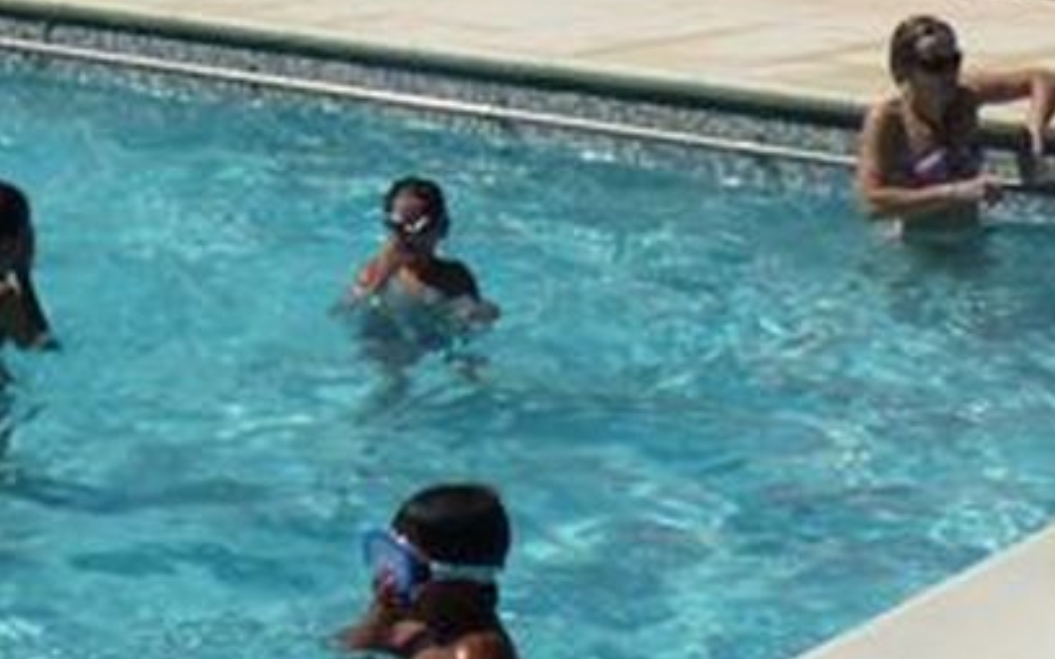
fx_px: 2904
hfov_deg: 19.5
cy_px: -295
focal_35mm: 101
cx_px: -171
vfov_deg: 12.4
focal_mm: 4.8
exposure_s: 1/400
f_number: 6.3
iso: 80
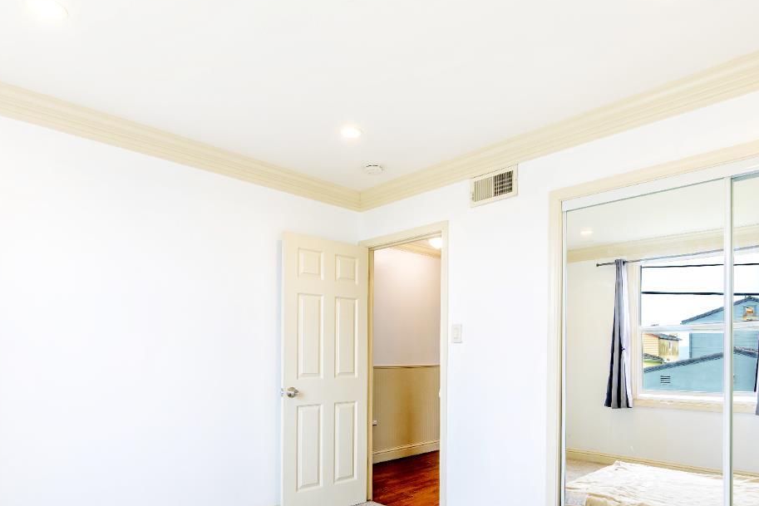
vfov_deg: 53.7
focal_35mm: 23
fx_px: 485
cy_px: 350
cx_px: 372
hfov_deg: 76.1
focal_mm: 14
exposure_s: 1/100
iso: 200
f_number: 8
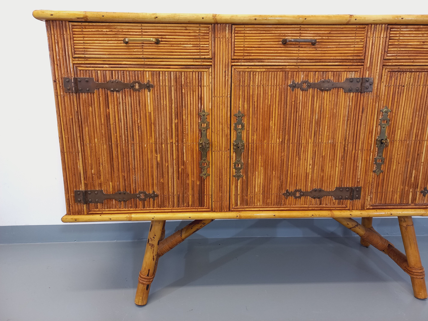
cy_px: 160
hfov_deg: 69.4
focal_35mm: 25
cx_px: 214
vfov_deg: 54.9
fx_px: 309
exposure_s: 1/49
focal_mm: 4.65
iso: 250
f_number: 1.8
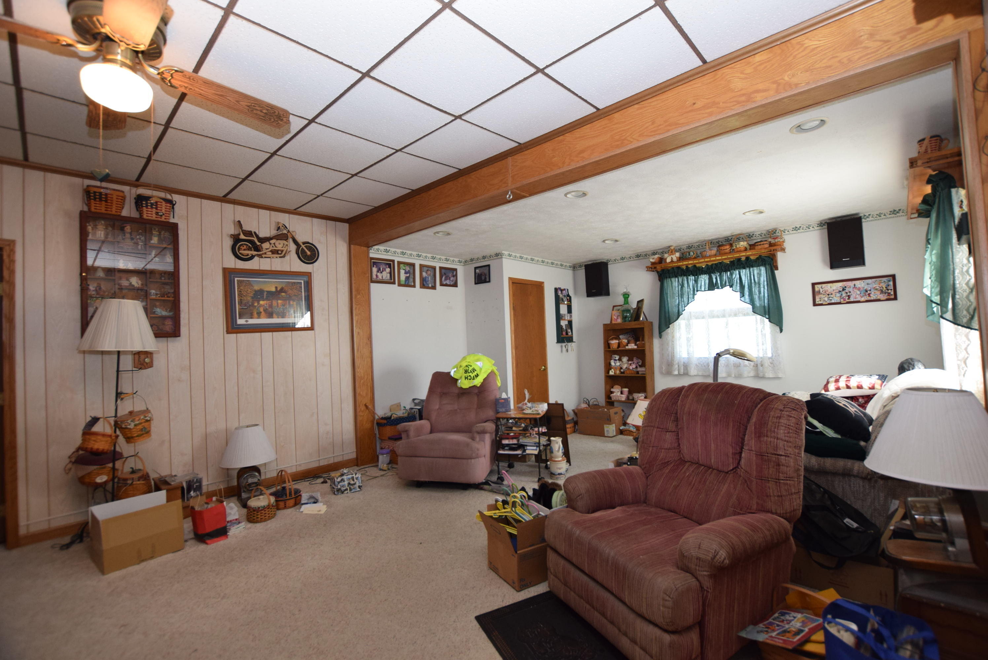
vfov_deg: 77.4
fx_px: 412
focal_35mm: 15
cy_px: 330
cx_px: 494
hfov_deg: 100.3
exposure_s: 1/80
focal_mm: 10
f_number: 4.5
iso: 800
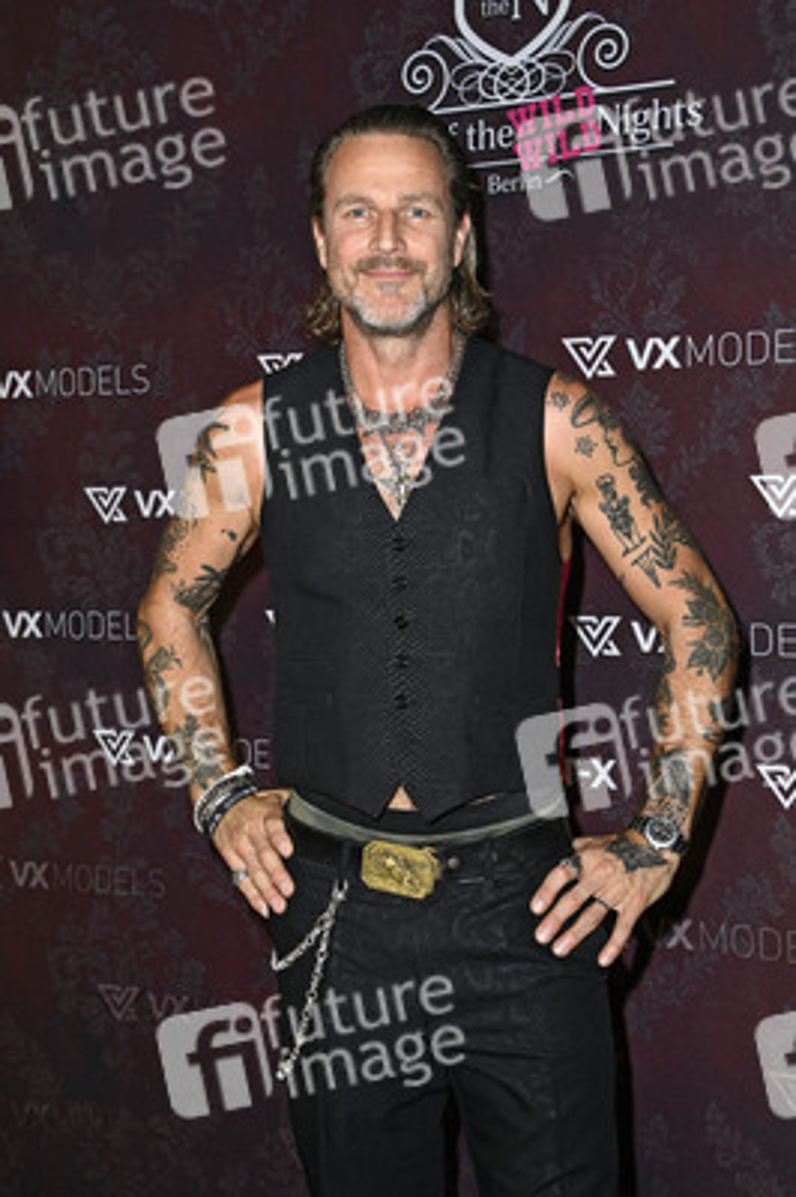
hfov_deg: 28.0
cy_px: 598
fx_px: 1595
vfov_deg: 41.1
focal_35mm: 48
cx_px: 398
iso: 800
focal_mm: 48
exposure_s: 1/200
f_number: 5.6
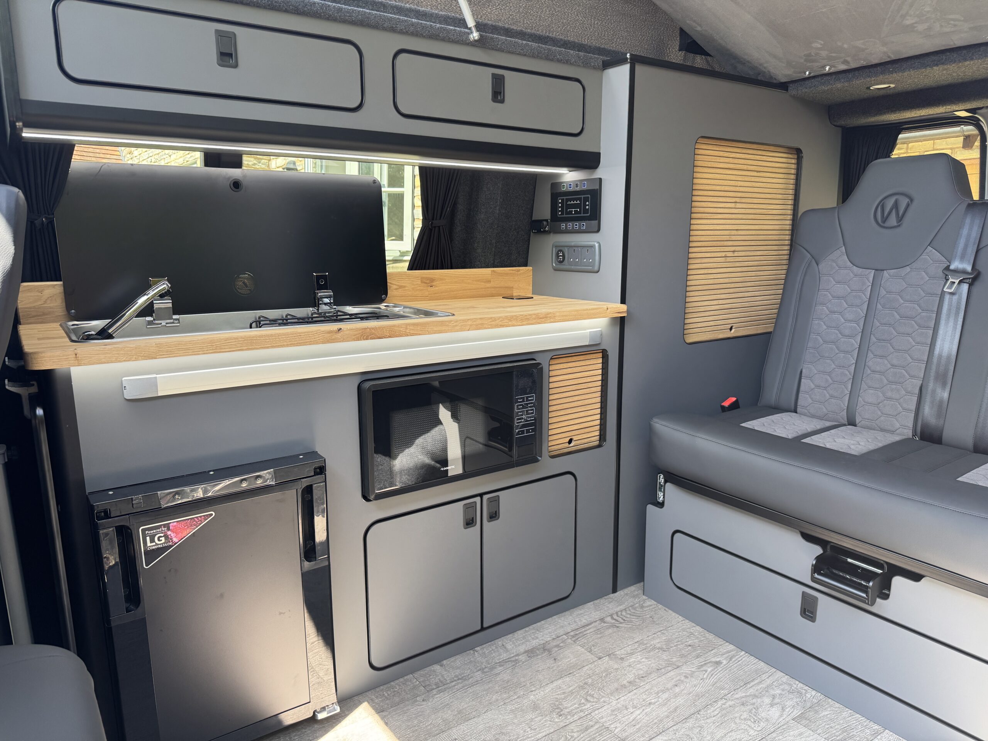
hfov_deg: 71.6
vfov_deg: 56.8
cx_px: 494
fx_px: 685
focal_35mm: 24
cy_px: 370
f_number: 1.78
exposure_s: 1/117
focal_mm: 6.76
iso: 80
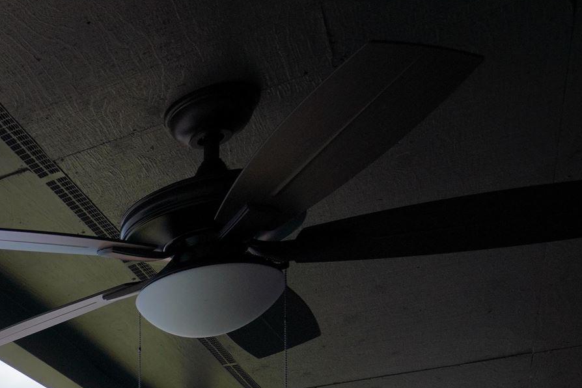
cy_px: 648
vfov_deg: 19.8
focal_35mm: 55
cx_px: -344
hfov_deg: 25.0
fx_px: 889
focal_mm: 16
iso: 250
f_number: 7.1
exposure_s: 1/640
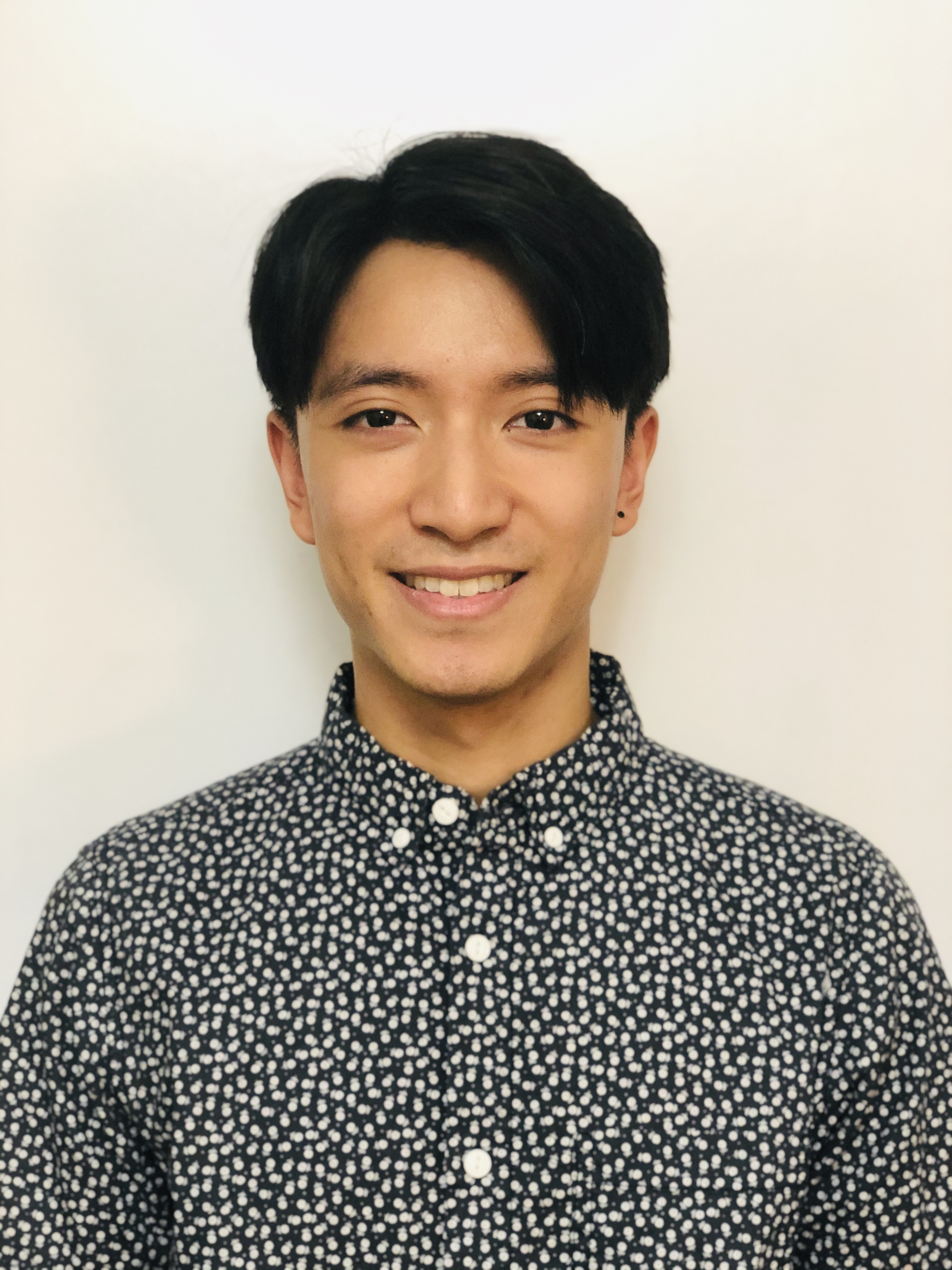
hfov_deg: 28.0
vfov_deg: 36.8
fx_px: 1907
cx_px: 476
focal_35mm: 52
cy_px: 635
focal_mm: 6
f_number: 2.4
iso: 160
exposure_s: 1/13
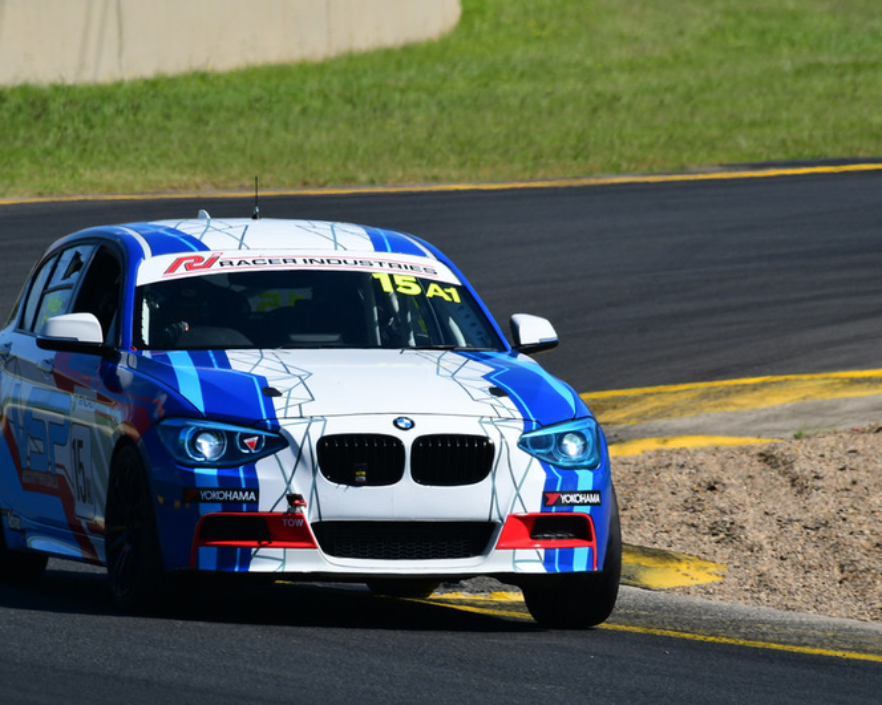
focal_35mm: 848
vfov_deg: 1.8
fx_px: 22133
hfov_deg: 2.3
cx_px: 368
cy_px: 352
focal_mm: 500
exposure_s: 1/640
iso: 320
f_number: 11
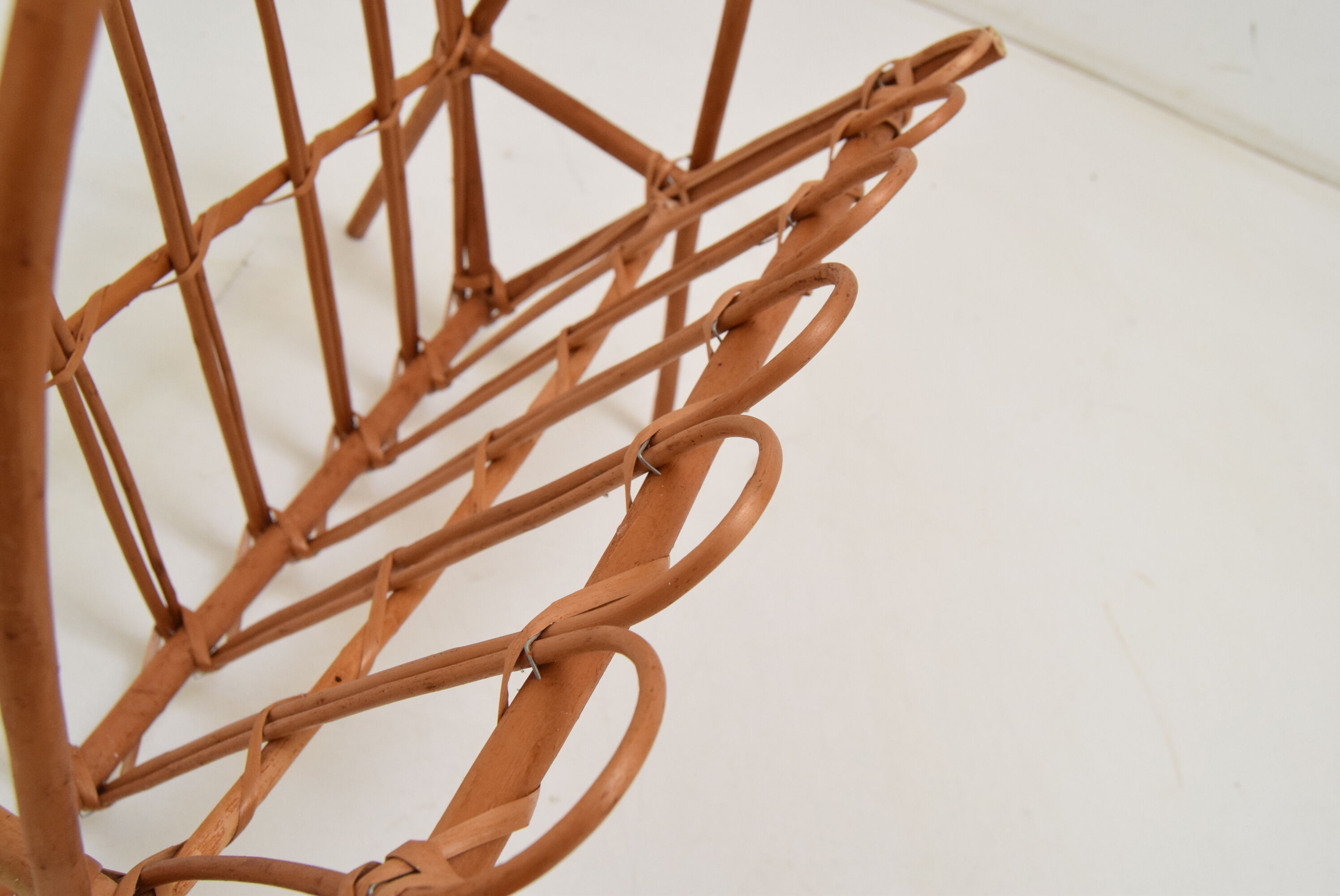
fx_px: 1117
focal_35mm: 30
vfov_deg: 43.7
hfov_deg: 61.9
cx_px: 670
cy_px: 448
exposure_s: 1/200
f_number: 7.1
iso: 1600
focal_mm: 20
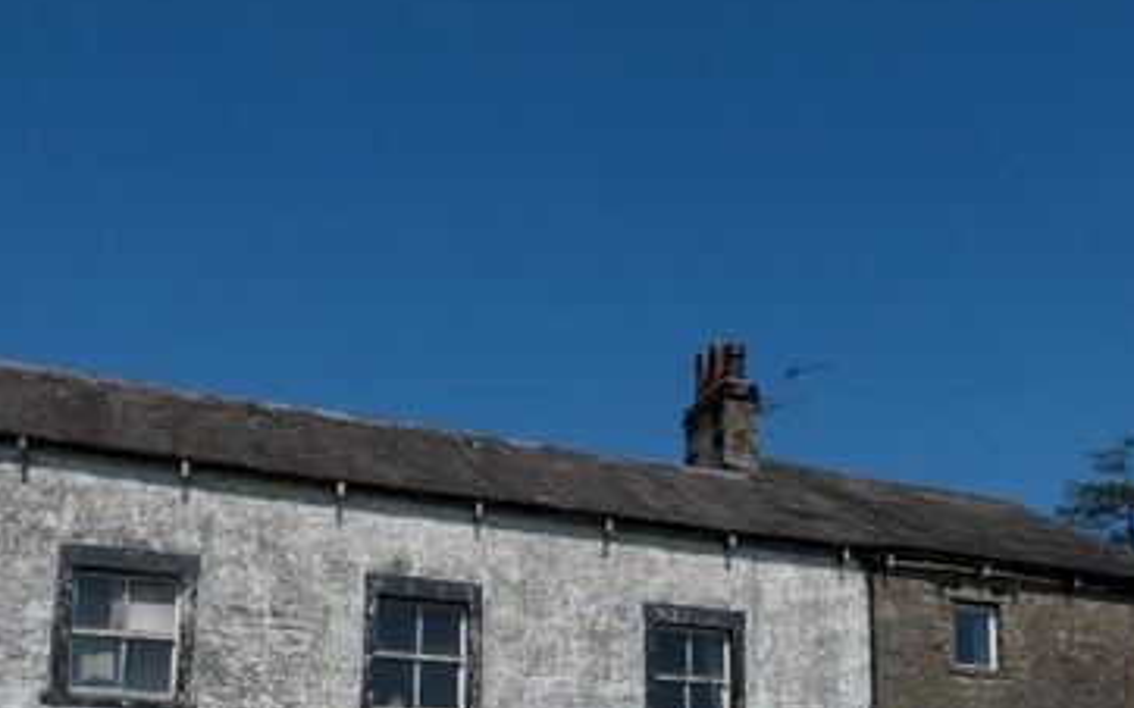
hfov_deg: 48.0
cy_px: 700
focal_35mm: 41
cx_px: 667
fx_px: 1267
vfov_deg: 29.3
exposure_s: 1/1000
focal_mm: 3.6
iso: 80
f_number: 5.6
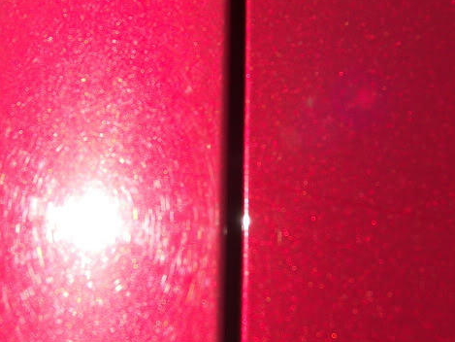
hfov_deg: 23.5
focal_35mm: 83
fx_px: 1091
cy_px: 173
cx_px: 209
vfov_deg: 17.8
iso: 50
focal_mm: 8
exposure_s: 1/800
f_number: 3.2
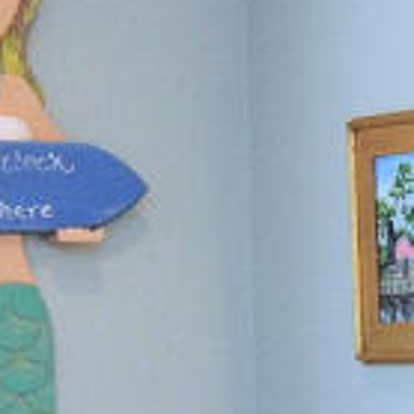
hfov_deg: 9.5
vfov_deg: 13.0
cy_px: 468
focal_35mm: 132
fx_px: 1786
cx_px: 1336
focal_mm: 24
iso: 1600
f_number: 8
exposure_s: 1/60
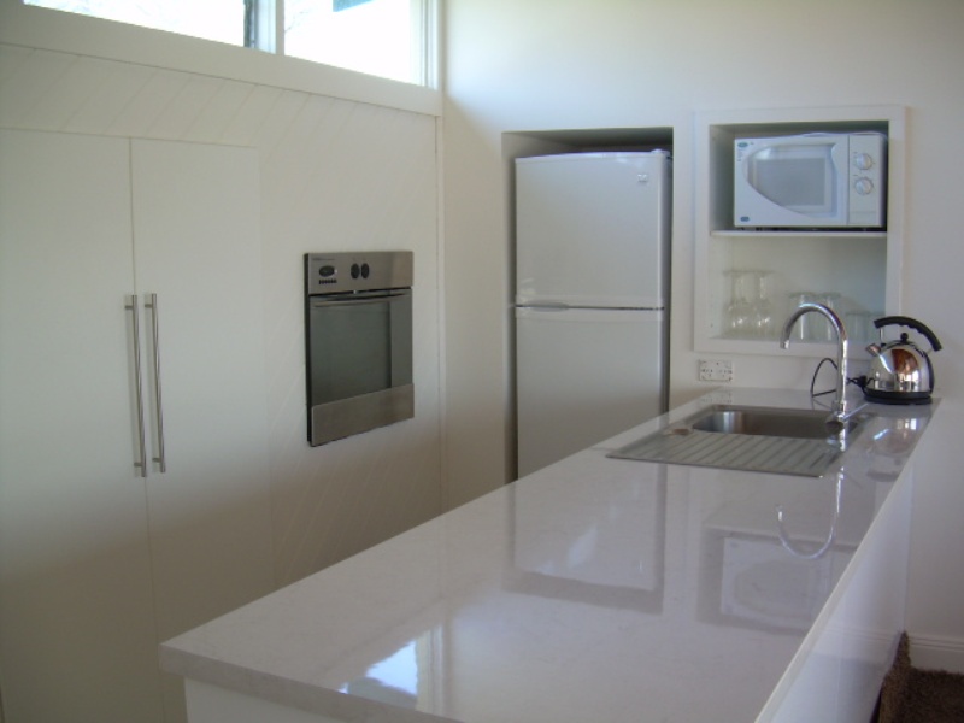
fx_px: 1058
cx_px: 482
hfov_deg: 49.0
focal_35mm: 38
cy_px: 362
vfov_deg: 37.7
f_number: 2.8
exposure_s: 1/42.4
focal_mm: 6.3
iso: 50
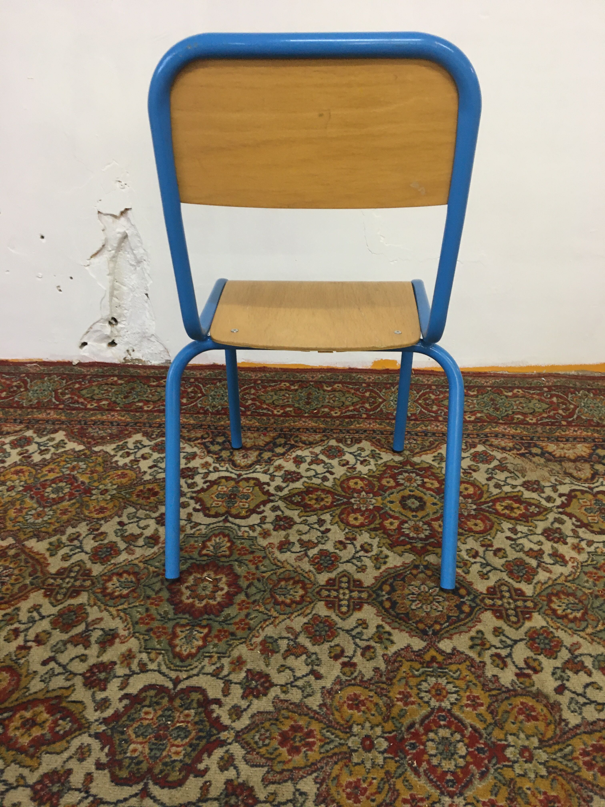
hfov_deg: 48.2
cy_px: 404
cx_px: 302
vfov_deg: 61.7
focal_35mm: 29
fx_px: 676
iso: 125
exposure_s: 1/33
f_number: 2.2
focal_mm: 4.15
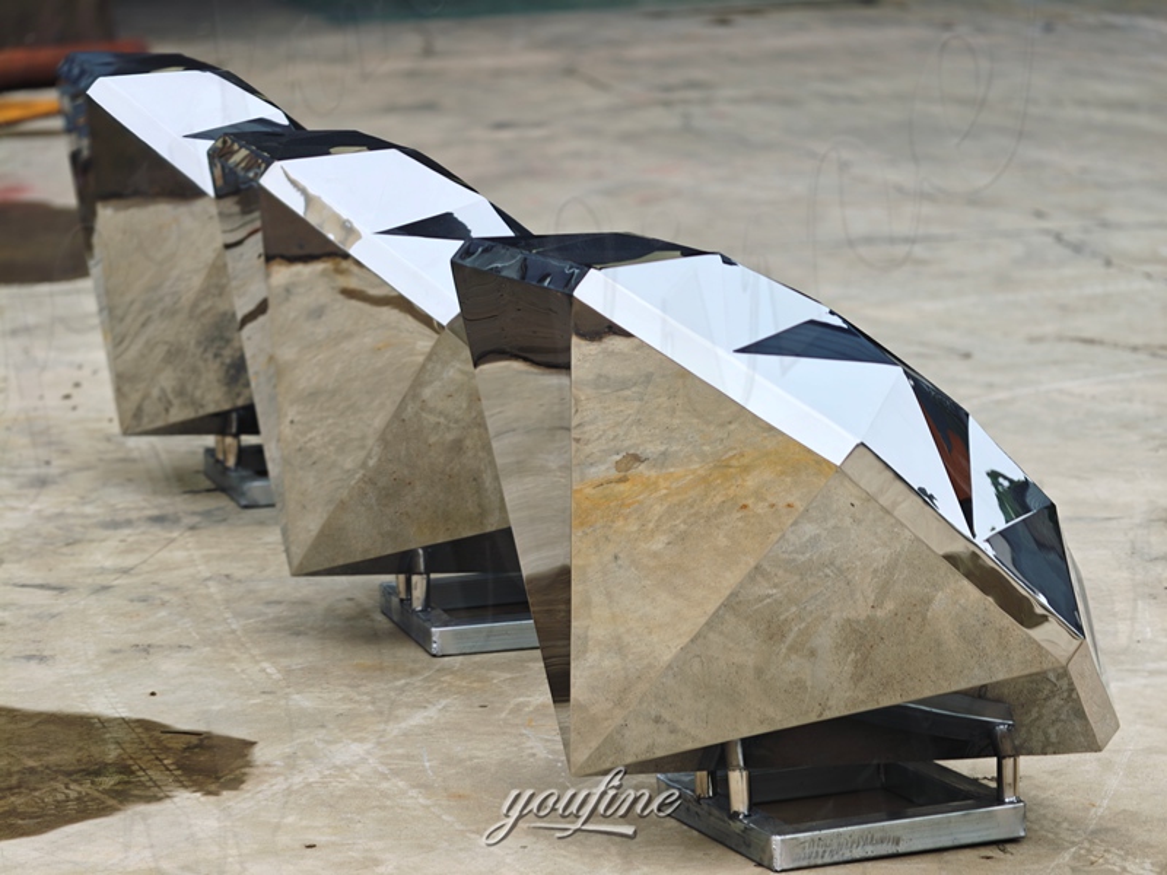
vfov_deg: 11.0
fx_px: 4551
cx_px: 584
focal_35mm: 135
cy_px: 438
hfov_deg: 14.6
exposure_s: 1/153
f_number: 1.8
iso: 100
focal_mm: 24.85
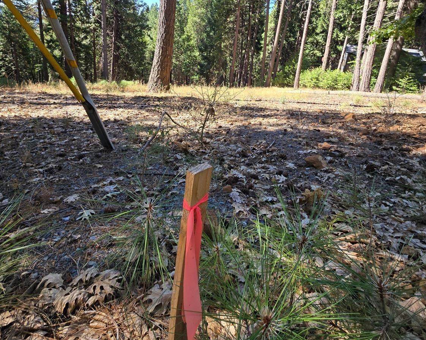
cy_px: 103
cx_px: 214
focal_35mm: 17
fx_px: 214
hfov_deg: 89.6
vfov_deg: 73.7
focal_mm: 2.2
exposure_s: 1/475
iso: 50
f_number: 2.2
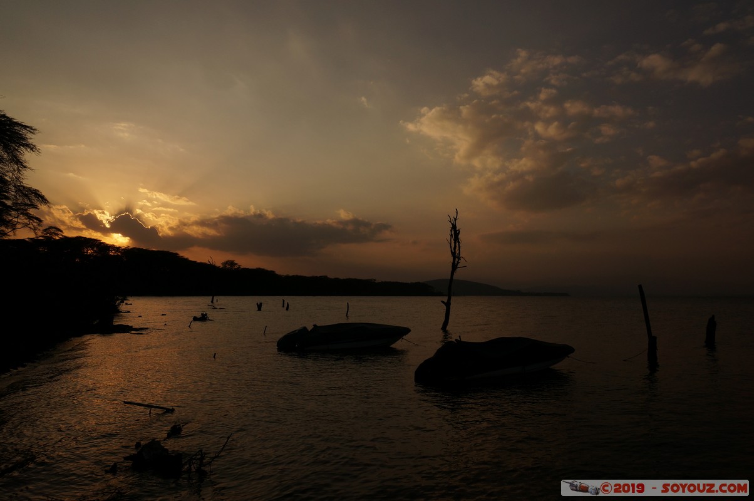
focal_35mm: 24
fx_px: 502
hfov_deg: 73.8
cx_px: 377
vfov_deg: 53.0
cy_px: 250
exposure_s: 1/1000
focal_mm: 16
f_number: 9
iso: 200
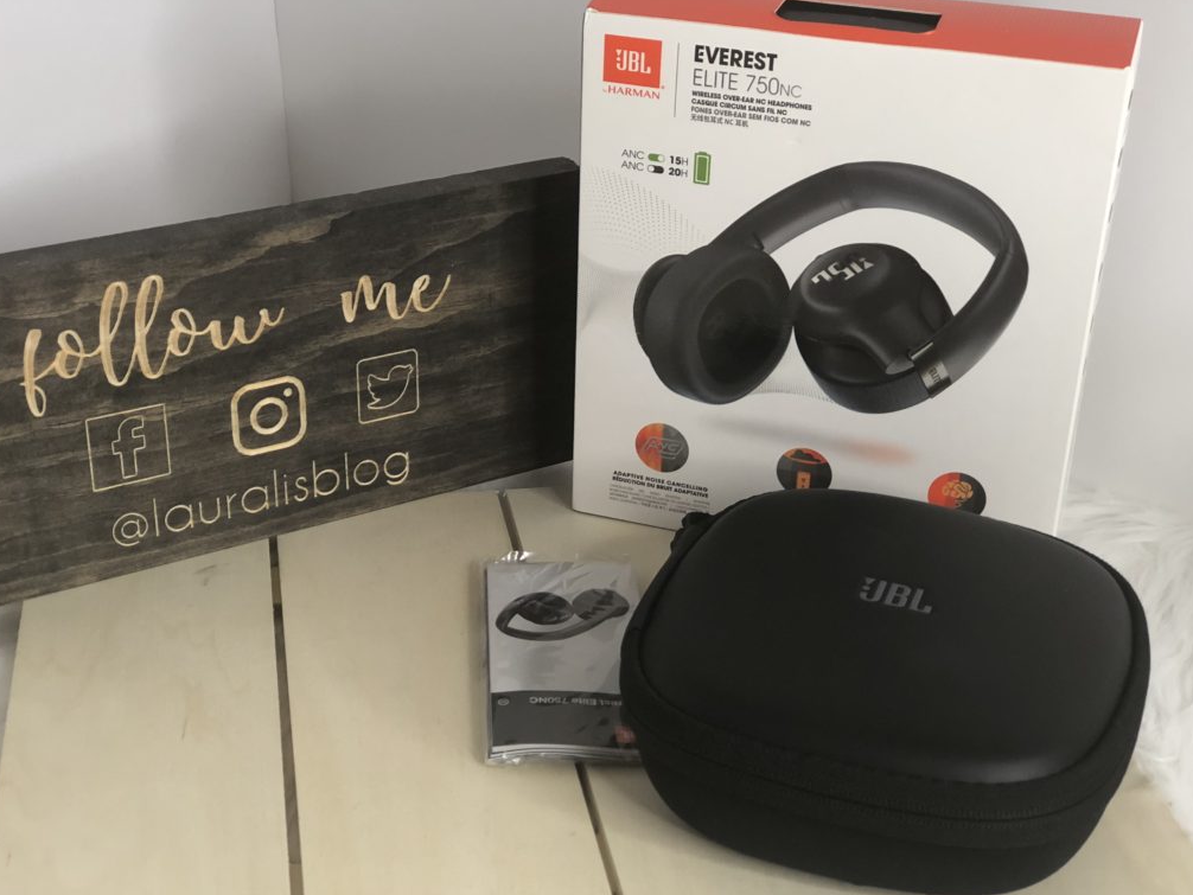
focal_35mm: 58
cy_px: 449
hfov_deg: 33.2
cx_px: 593
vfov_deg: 25.2
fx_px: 1999
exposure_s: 1/60
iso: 200
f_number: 2.8
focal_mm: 6.6
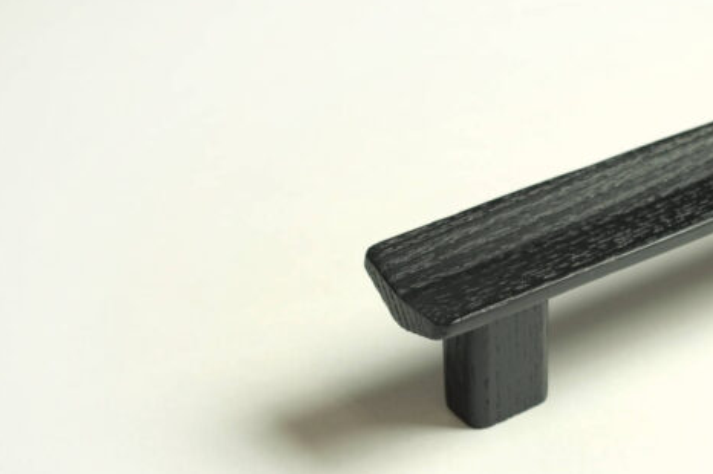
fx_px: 1465
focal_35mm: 74
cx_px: 479
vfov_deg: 18.4
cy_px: 300
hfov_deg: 27.2
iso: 400
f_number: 8
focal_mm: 35
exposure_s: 1/60
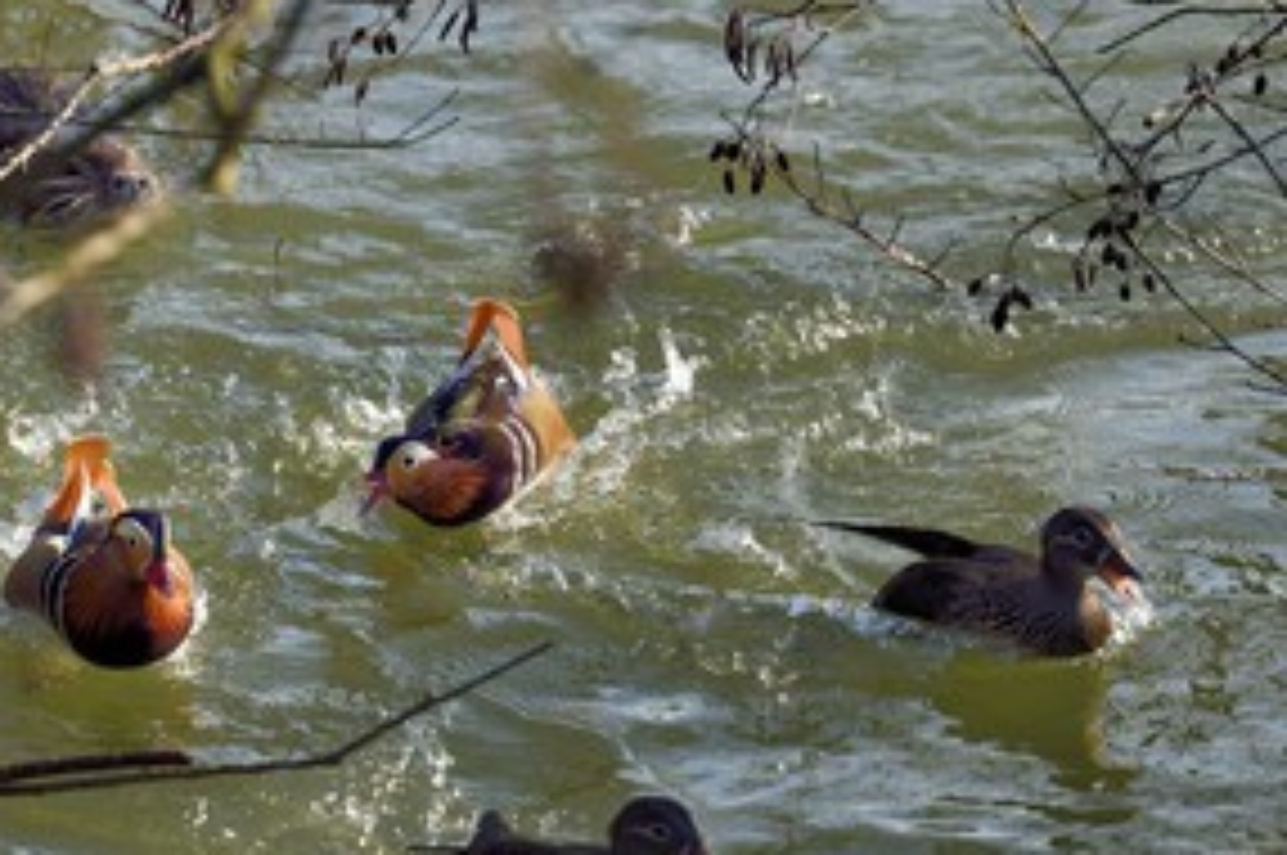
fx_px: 10498
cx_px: 576
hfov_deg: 7.0
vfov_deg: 4.7
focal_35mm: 294
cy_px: 486
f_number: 5.6
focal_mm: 200
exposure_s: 1/500
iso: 200
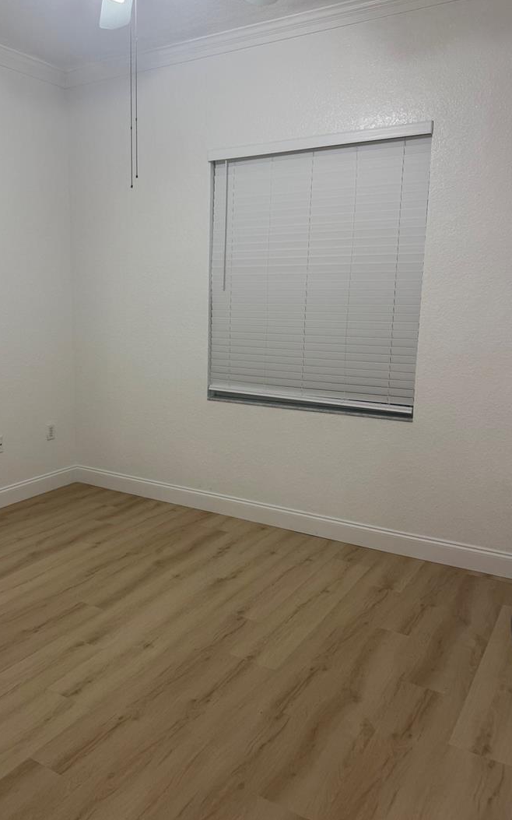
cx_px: 171
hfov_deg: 42.6
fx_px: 648
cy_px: 410
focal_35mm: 29
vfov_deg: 64.6
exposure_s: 1/60
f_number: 1.78
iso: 125
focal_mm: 6.76
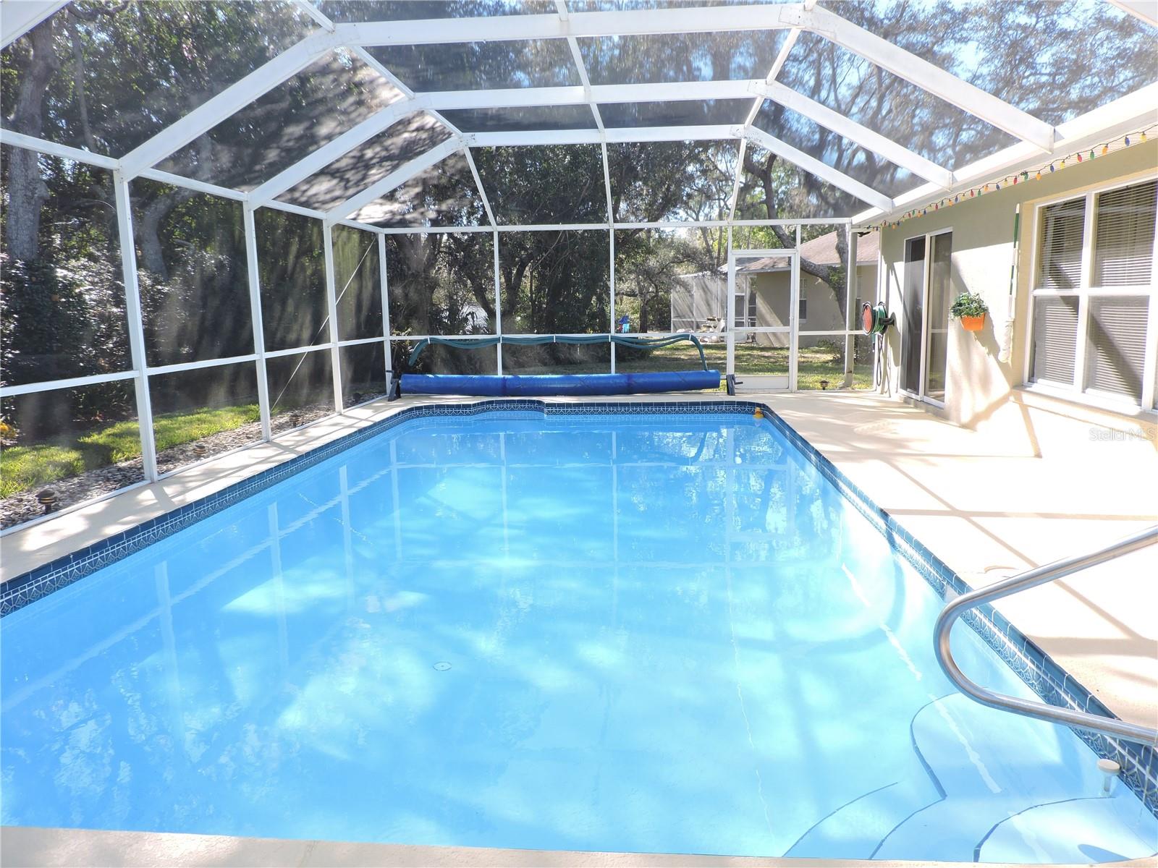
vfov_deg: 56.8
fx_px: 803
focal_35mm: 24
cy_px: 434
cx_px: 579
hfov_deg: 71.6
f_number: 3
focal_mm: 4.3
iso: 100
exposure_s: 1/160
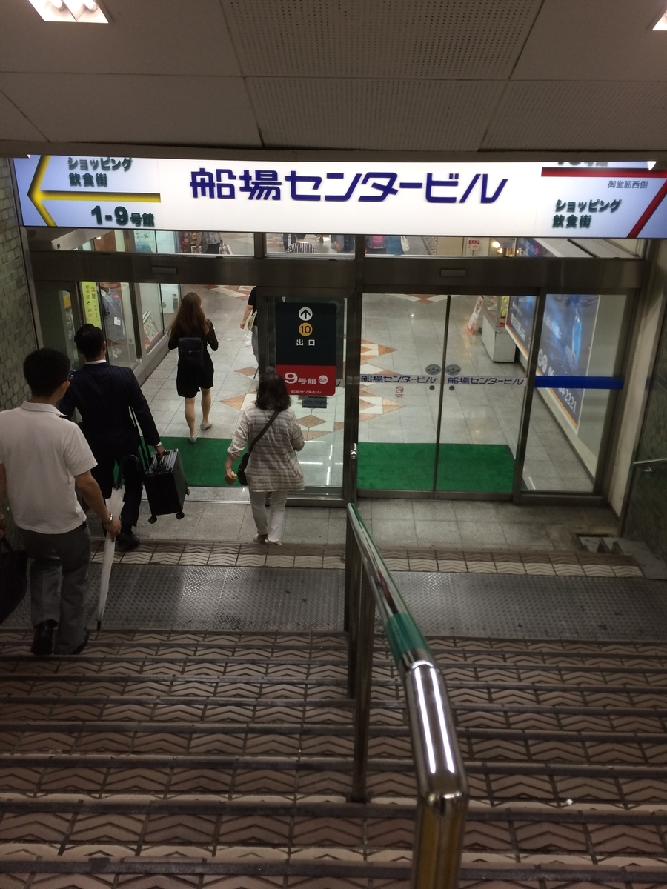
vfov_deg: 61.7
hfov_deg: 48.2
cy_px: 444
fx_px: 745
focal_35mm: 29
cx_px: 334
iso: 40
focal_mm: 4.15
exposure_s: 1/30
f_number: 2.2
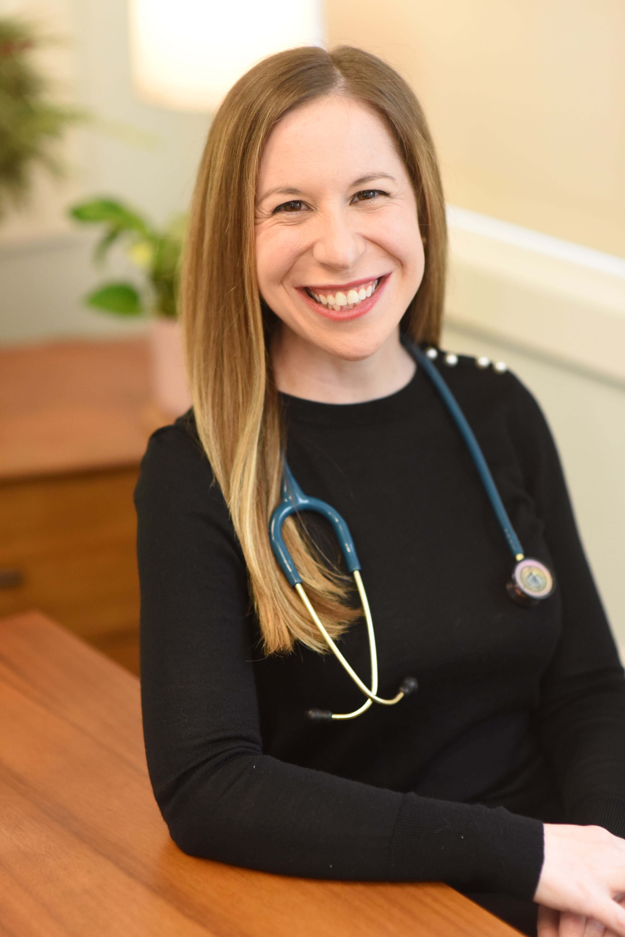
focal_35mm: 85
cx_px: 312
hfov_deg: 16.1
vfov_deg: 23.9
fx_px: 2211
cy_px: 468
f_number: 2.2
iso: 4000
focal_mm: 85
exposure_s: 1/800
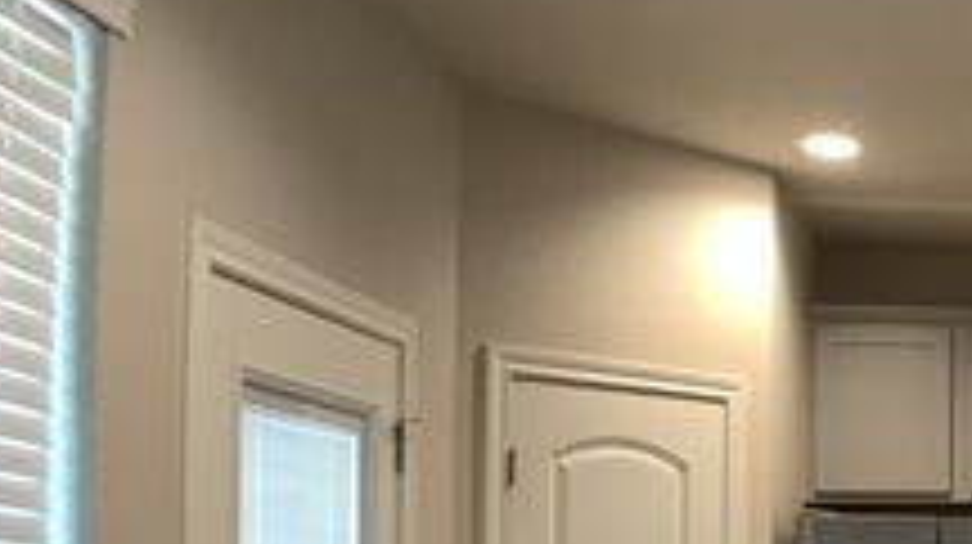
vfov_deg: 14.1
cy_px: 580
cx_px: 1368
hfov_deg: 21.9
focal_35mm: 84
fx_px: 2163
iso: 125
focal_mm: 4.25
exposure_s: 1/60
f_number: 1.8
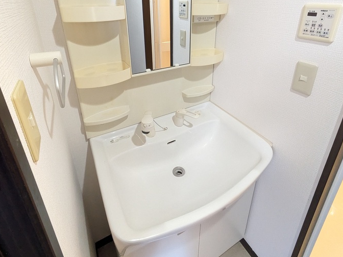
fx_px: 198
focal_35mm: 20
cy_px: 74
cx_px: 174
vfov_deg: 63.3
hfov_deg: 81.7
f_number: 2.2
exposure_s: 1/60
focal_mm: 1.83
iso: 630
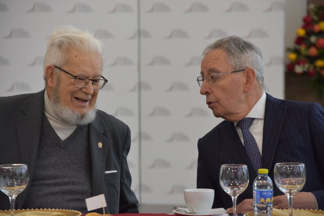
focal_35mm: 188
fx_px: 1687
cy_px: 108
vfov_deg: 7.3
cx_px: 162
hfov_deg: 11.0
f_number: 5.6
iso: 800
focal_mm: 125
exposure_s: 1/125
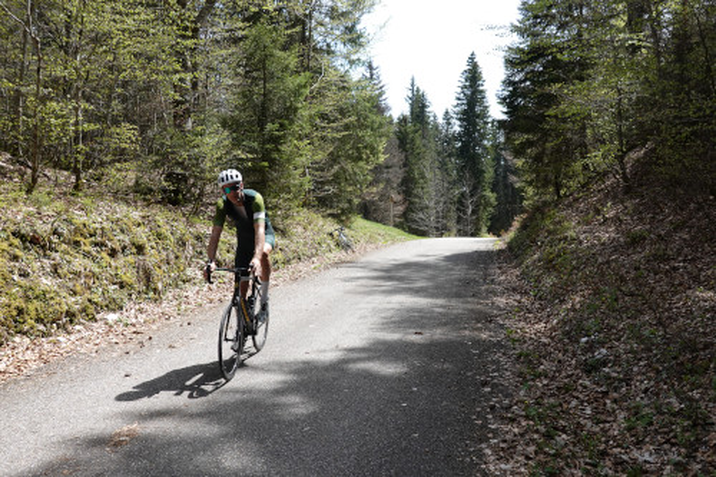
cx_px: 358
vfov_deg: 44.9
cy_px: 238
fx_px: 577
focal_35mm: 29
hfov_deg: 63.7
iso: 125
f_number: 4
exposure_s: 1/400
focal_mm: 10.83
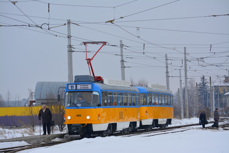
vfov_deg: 8.7
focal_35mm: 158
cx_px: 114
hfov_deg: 13.0
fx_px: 1002
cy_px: 76
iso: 100
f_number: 8
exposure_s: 1/250
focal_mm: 105
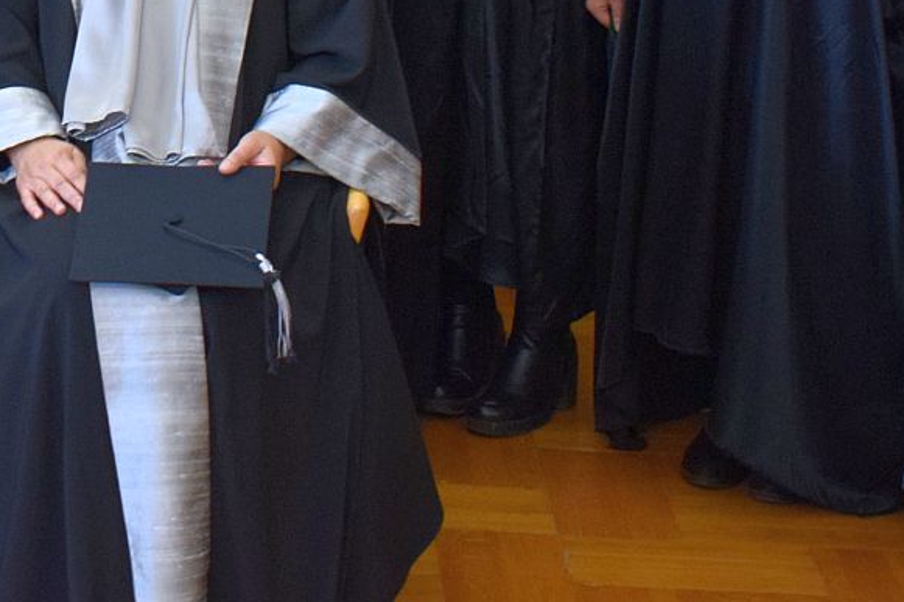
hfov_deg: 16.3
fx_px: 2987
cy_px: -266
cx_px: -252
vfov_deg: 11.1
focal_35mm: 119
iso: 800
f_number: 3.8
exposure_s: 1/60
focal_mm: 24
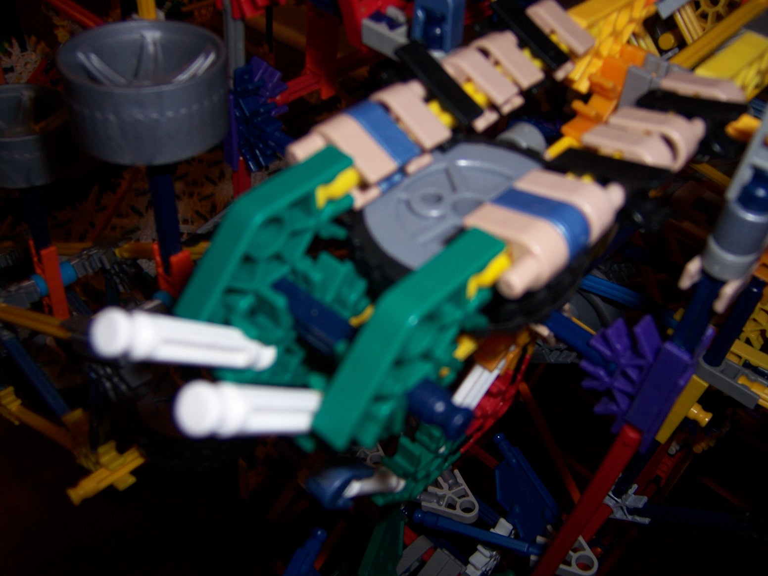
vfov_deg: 42.9
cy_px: 288
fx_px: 732
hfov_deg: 55.4
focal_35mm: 33
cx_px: 384
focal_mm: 5.5
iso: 80
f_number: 2.8
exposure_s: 1/60
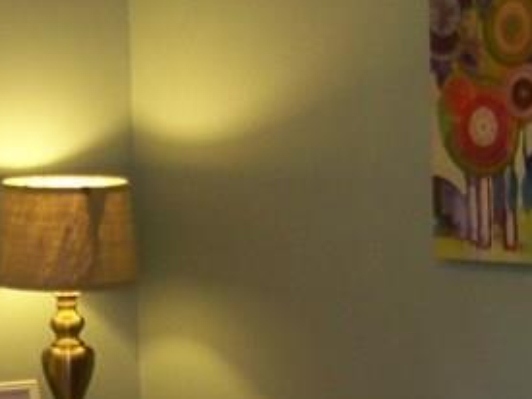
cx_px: -50
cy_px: 457
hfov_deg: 14.4
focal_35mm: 134
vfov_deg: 10.9
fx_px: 2058
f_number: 2.8
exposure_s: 1/30
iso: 200
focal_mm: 5.85
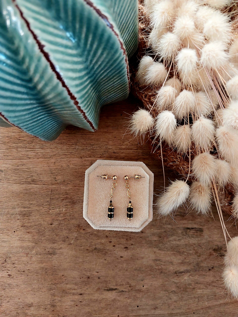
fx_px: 275
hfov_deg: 46.8
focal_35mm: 30
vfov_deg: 60.0
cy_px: 158
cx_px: 119
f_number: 1.8
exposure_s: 1/60.2
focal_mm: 4.6
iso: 320
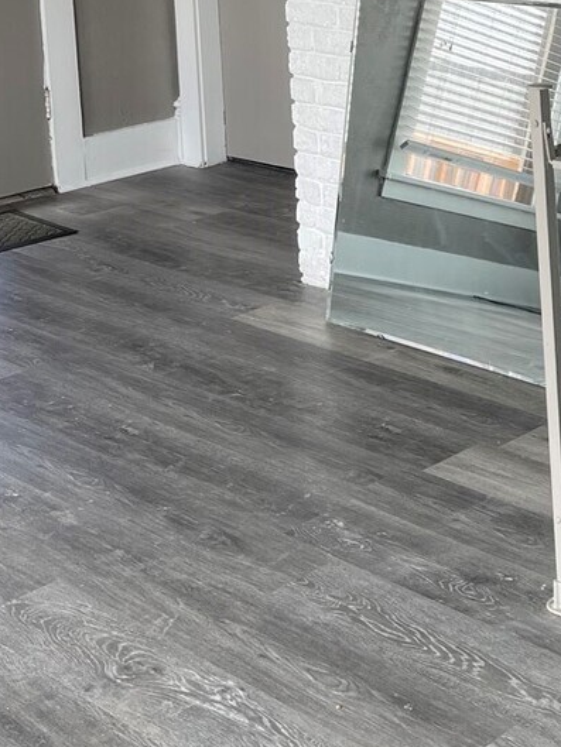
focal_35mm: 68
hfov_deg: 20.9
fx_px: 1469
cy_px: -13
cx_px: 565
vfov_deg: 26.9
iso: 32
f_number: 1.6
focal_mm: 5.1
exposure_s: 1/170
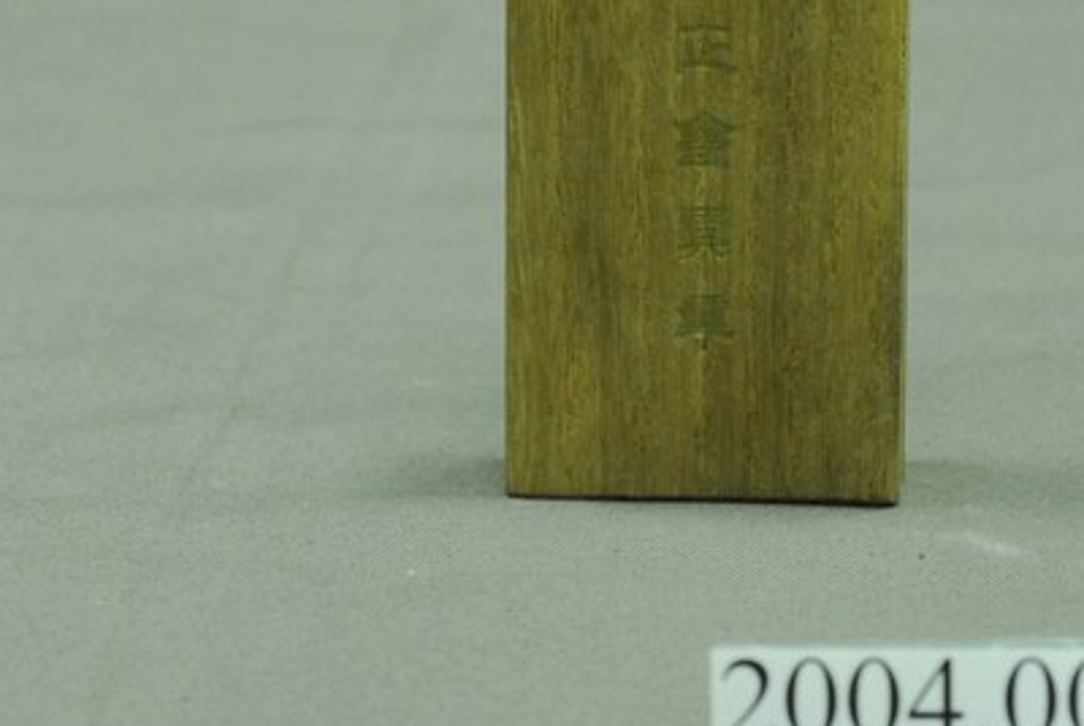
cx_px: 699
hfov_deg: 14.2
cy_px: 233
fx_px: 4342
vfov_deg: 9.6
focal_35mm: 144
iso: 1000
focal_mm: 60
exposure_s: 1/10
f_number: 10
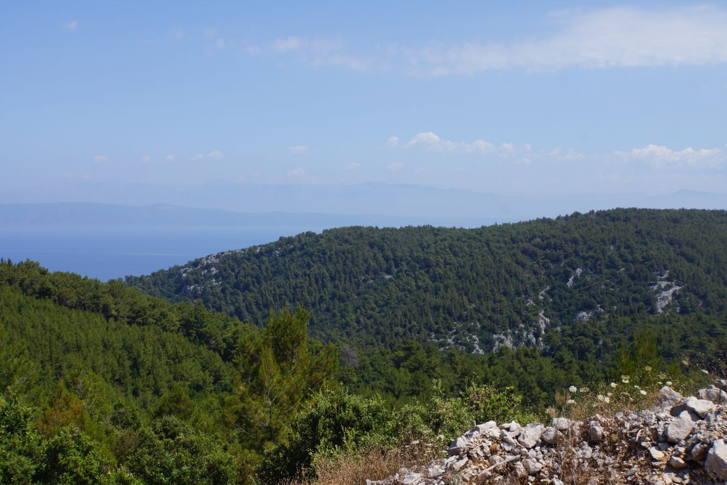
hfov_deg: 41.9
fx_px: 949
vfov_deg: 28.7
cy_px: 242
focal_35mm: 47
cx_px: 356
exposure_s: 1/125
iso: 100
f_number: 13
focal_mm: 31
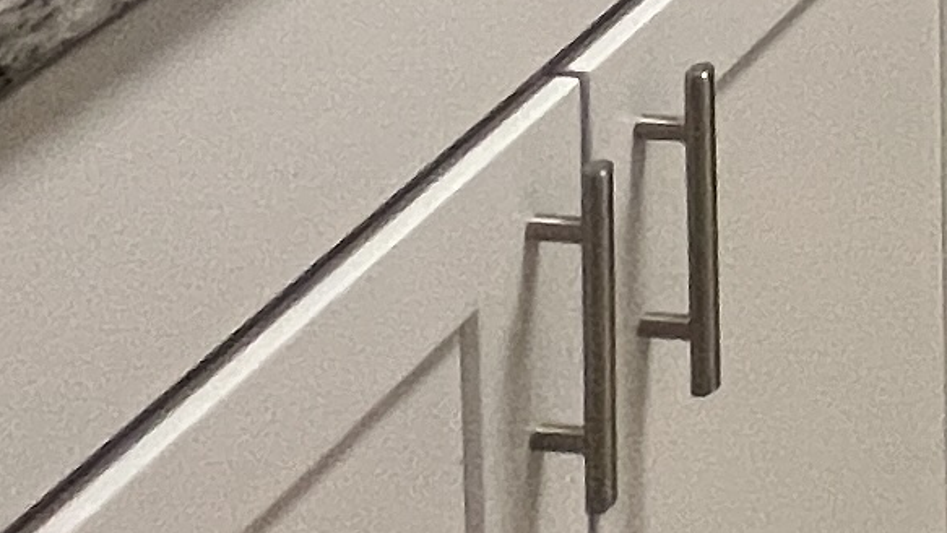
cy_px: -1438
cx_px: 2336
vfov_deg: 8.4
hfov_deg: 14.1
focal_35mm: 98
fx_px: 2461
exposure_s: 1/60
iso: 160
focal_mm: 1.57
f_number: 1.8
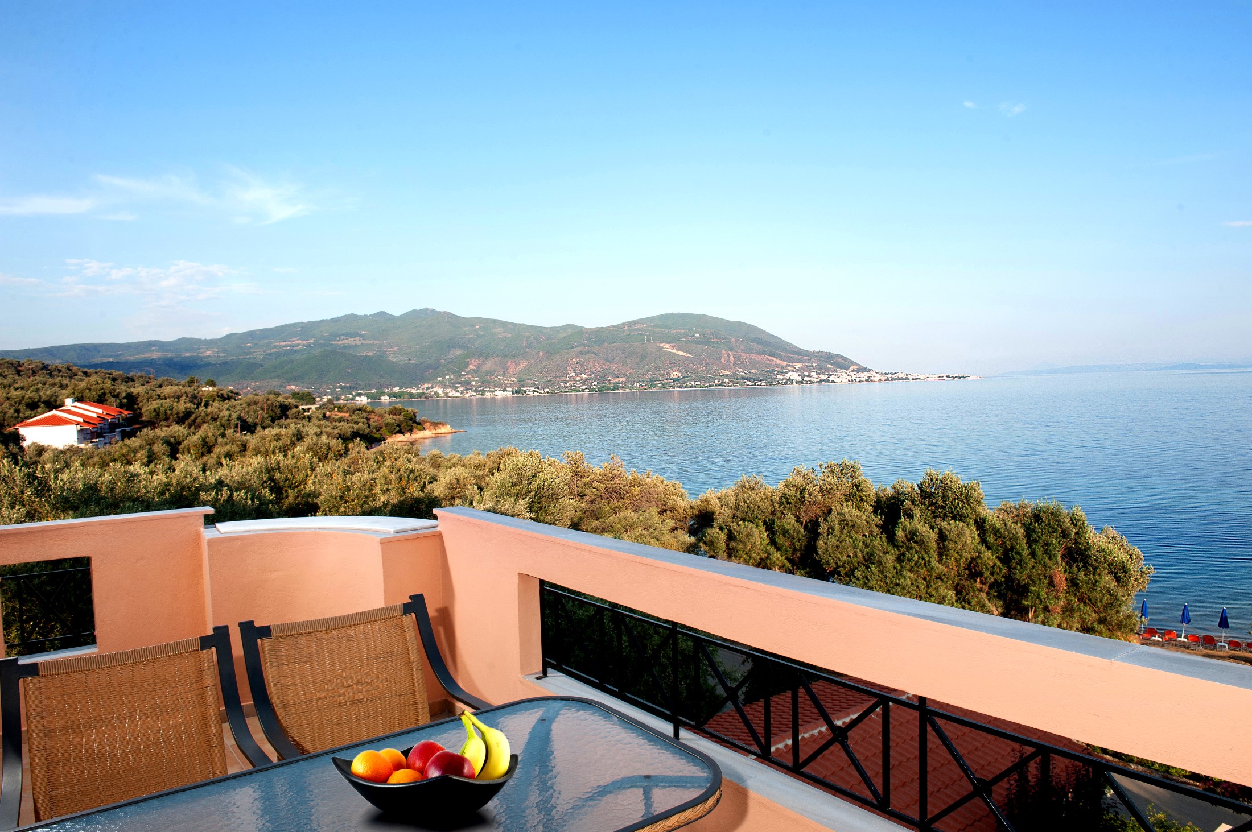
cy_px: 416
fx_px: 834
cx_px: 626
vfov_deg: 53.1
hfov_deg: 73.8
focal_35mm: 24
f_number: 9
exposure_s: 1/160
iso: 250
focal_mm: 24
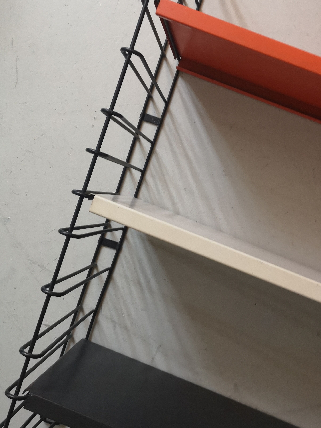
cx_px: 209
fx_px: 470
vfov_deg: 48.9
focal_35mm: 38
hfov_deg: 37.4
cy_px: 197
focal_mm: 3.95
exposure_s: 1/33.3
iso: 320
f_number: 1.8
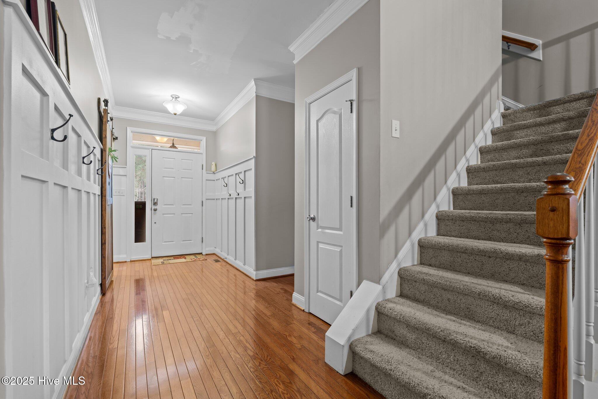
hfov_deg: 96.7
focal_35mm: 16
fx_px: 266
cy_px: 200
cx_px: 299
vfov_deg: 73.8
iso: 400
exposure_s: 2.5
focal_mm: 16
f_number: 8
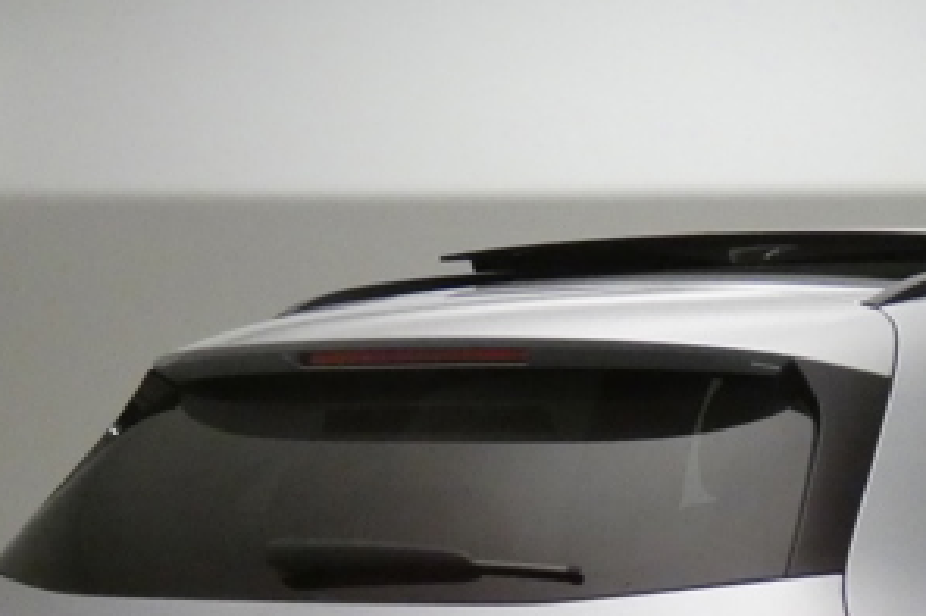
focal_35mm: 149
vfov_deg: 9.0
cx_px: 910
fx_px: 3830
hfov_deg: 13.6
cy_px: 885
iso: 1000
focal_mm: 9.5
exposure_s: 1/80
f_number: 3.9
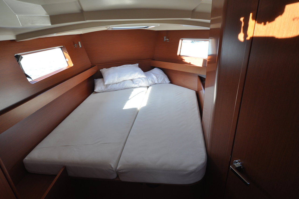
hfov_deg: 90.1
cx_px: 150
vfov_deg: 67.2
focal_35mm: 18
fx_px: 149
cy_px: 100
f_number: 4.5
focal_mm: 12
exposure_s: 1/60
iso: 400
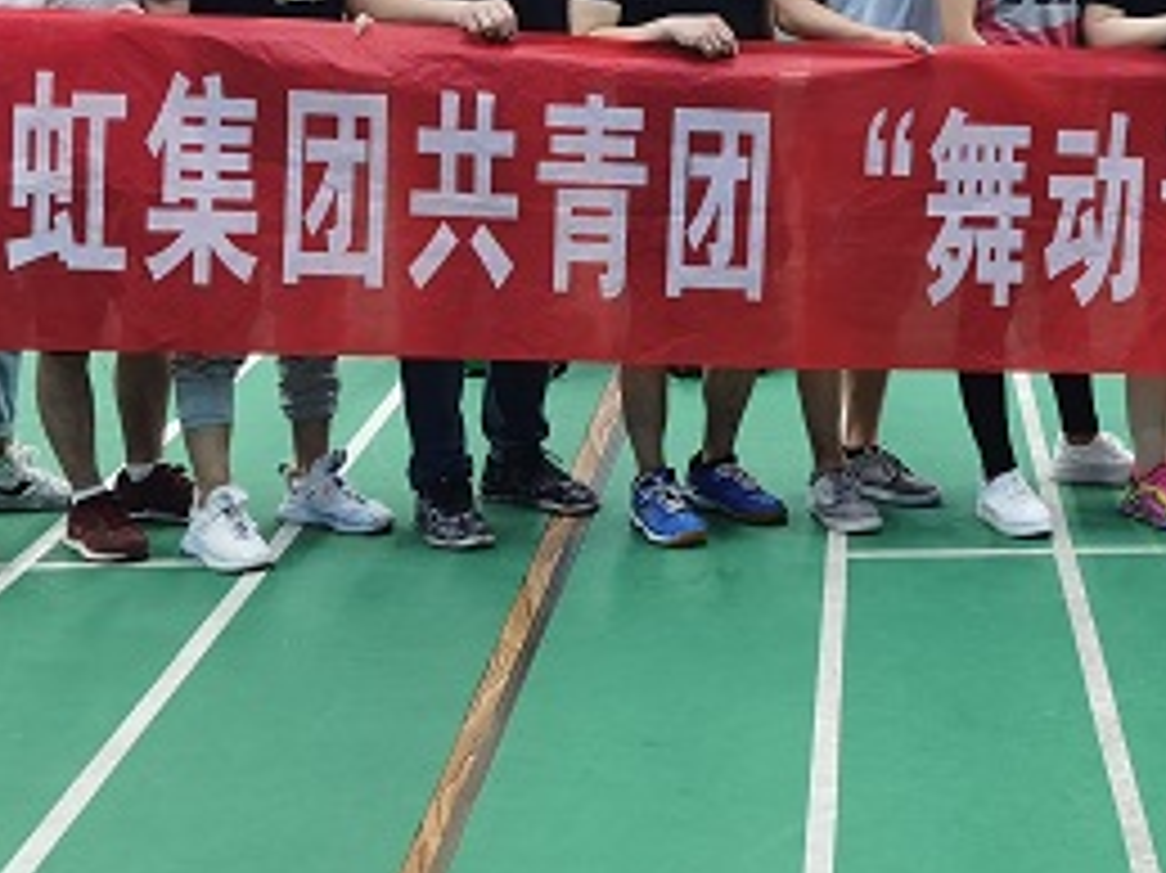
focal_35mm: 77
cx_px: 1143
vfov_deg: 18.8
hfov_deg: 24.3
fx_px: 2592
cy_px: 83
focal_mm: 6.71
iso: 250
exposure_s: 1/50
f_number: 1.9
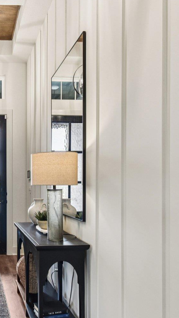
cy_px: 187
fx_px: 253
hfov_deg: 34.2
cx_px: -14
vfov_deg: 63.9
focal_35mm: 30
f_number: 8
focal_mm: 14
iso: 800
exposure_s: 1/60
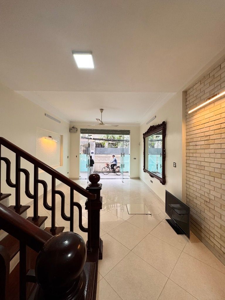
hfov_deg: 85.7
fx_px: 121
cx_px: 112
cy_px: 150
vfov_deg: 102.1
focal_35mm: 14
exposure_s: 1/99
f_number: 2.2
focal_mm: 2.22
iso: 125
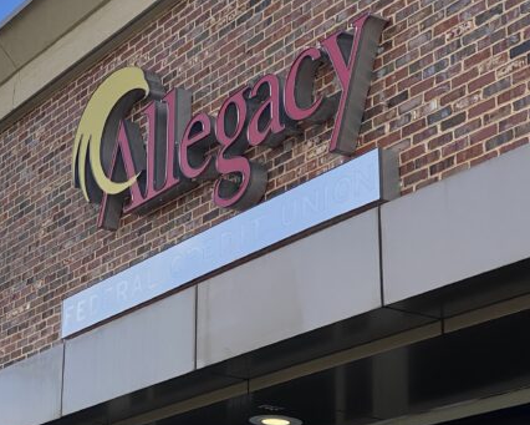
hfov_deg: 18.7
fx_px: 1569
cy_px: 133
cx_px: 17
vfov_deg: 15.4
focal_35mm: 100
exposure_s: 1/1170
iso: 20
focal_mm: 6
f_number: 2
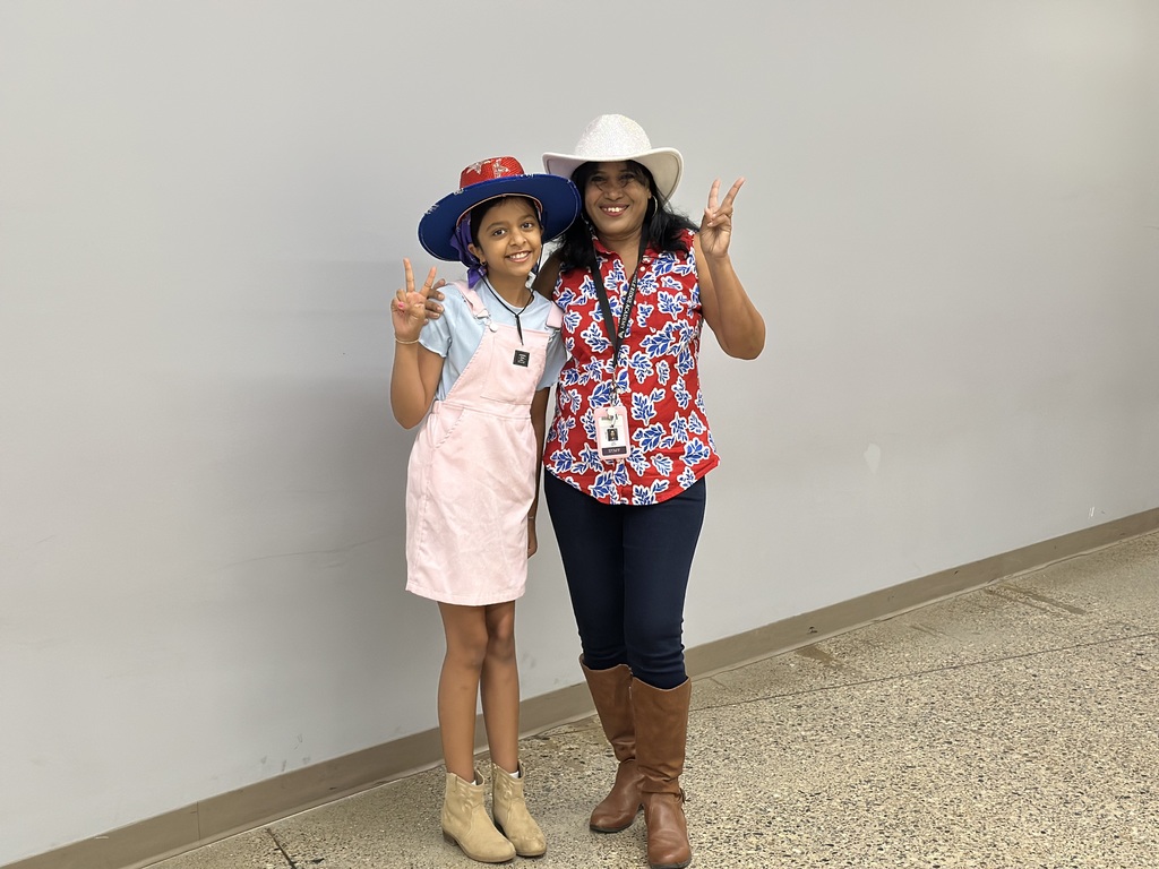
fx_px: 1607
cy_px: 434
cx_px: 580
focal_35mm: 48
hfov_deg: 39.7
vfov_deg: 30.3
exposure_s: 1/60
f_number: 1.78
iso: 320
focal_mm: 6.86
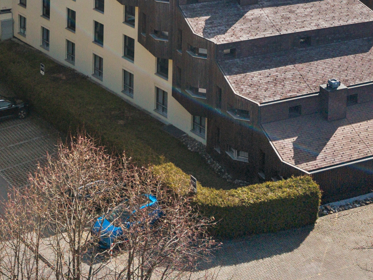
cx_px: 183
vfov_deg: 17.3
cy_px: -151
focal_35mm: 76
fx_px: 819
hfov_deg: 25.7
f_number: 1.8
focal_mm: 8.7
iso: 200
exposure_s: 1/6000
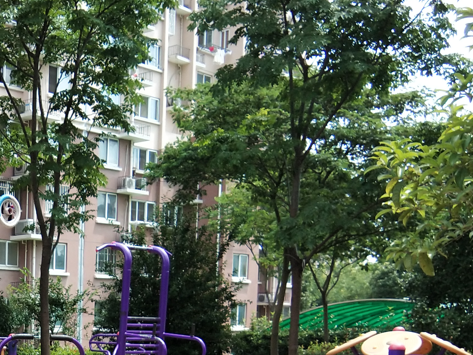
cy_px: 418
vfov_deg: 18.7
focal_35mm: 75
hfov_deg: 23.7
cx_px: -91
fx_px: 1025
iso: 50
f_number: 2.2
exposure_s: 1/272
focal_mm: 3.69
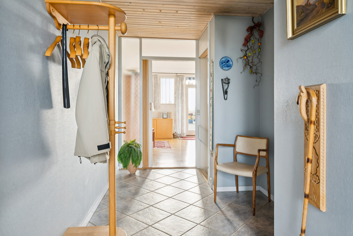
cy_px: 118
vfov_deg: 56.1
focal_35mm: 22
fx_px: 221
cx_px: 176
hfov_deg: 77.3
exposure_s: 1/13
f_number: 9
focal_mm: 22.5
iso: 640
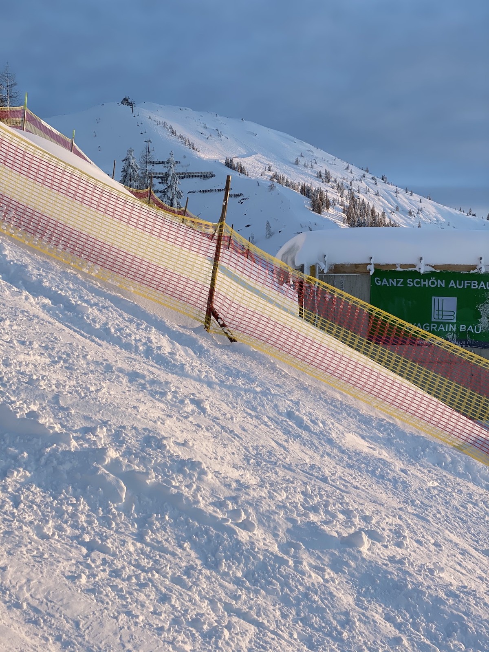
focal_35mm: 52
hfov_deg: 28.0
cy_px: 326
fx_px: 979
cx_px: 244
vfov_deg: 36.8
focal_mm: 6
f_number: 2
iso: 20
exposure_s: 1/247
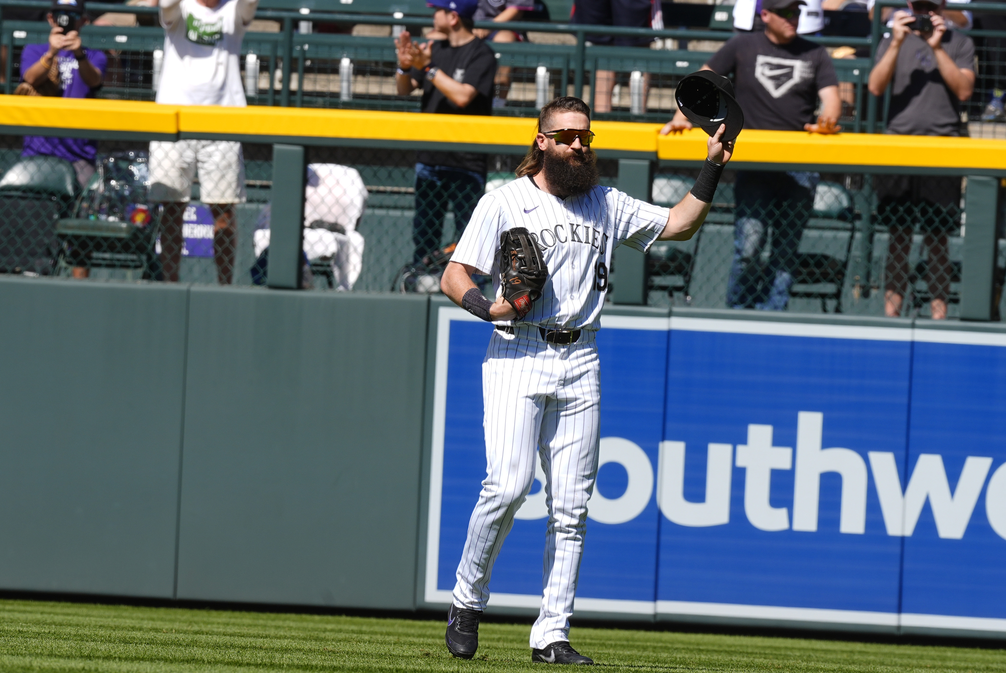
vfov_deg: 1.5
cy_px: 336
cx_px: 503
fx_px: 25172
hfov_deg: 2.3
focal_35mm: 900
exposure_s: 1/250
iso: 200
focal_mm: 600
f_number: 13
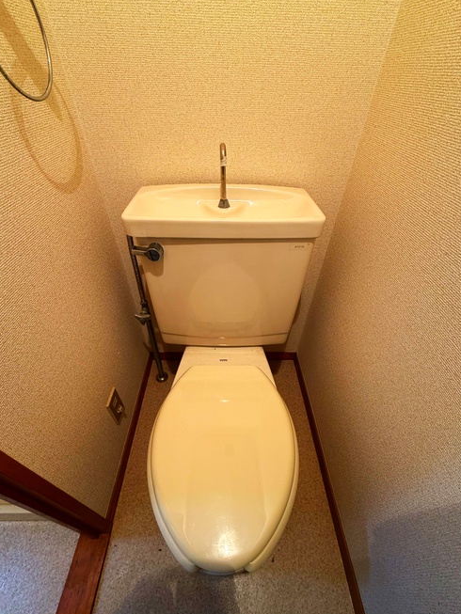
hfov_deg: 81.8
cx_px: 232
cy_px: 318
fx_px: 266
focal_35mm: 15
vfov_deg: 98.1
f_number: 2.2
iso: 200
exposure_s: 1/50
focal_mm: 2.22
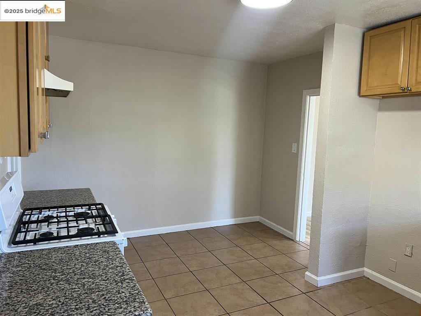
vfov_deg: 53.1
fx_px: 316
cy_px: 158
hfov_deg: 67.3
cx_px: 210
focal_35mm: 26
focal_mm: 5.7
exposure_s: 1/60
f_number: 1.5
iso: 80
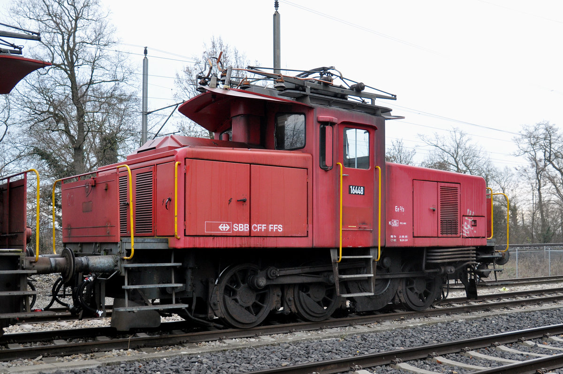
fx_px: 609
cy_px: 187
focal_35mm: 39
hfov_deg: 49.6
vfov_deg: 34.1
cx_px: 282
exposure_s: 1/40
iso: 500
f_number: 2.8
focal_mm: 26
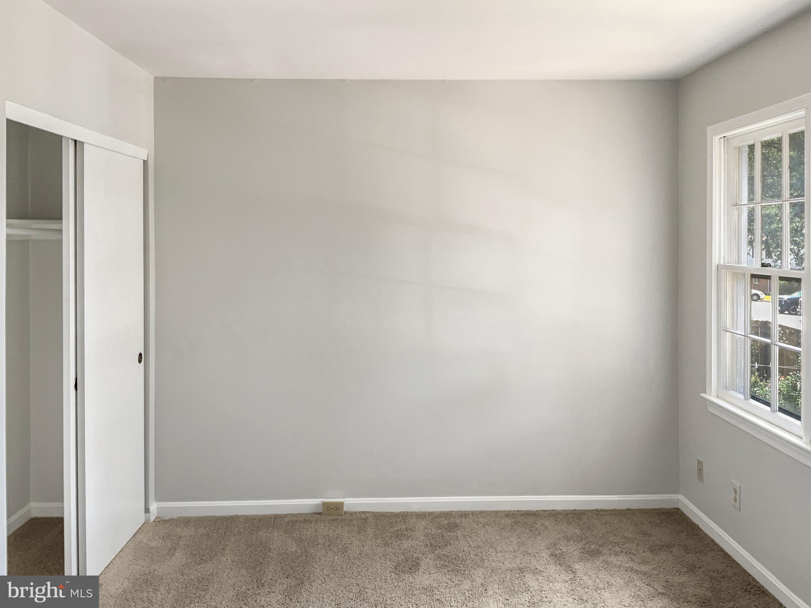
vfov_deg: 48.2
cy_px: 304
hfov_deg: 61.7
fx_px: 679
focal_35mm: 29
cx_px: 406
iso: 16
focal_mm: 3
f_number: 1.8
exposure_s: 1/19
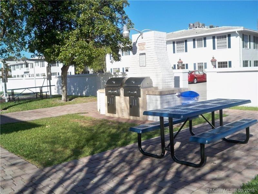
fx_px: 261
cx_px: 129
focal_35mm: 35
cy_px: 97
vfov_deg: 40.7
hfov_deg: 52.6
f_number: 4.7
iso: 64
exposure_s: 1/400
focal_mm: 6.3
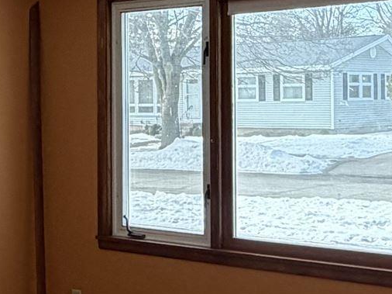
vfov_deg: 17.3
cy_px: 92
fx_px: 962
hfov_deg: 22.7
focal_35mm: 85
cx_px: 81
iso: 64
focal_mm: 2.22
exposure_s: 1/121
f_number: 2.2
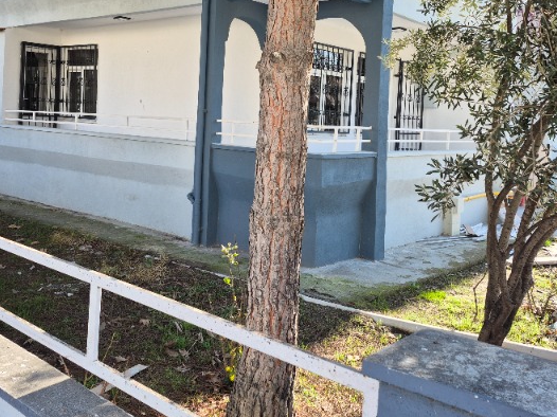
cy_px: 110
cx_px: 236
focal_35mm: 35
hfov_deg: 52.4
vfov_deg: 39.7
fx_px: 563
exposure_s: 1/311
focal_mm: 5.4
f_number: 1.8
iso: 25
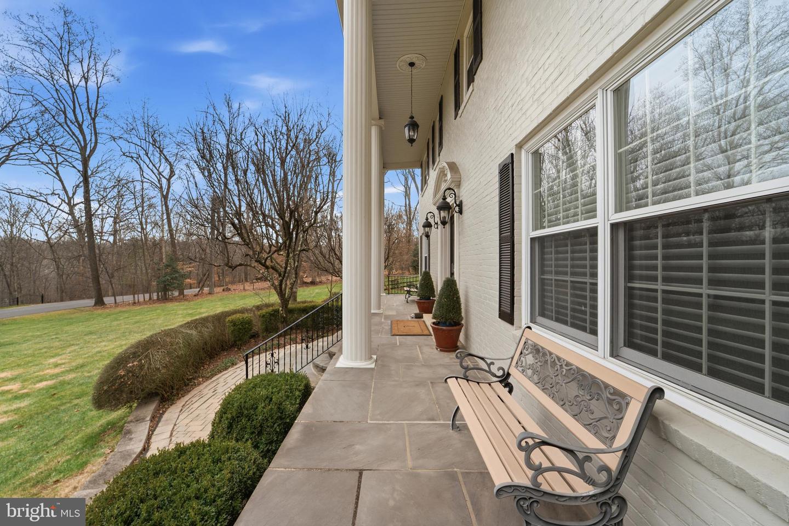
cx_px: 394
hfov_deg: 104.3
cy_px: 263
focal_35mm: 14
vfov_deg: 81.2
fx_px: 307
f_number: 9
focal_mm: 14
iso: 200
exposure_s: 1/2000
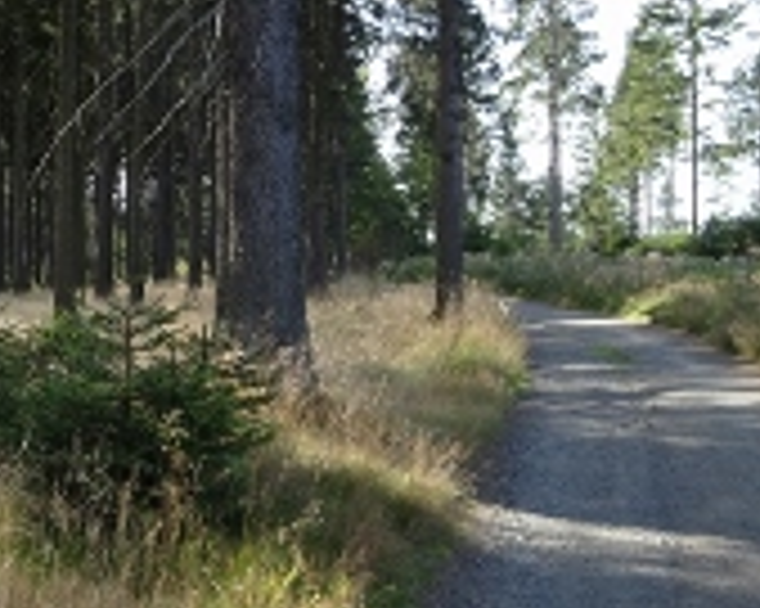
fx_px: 1349
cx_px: 9
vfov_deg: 25.3
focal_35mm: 60
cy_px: 239
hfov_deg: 29.5
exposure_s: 1/125
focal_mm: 4.45
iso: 80
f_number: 3.5
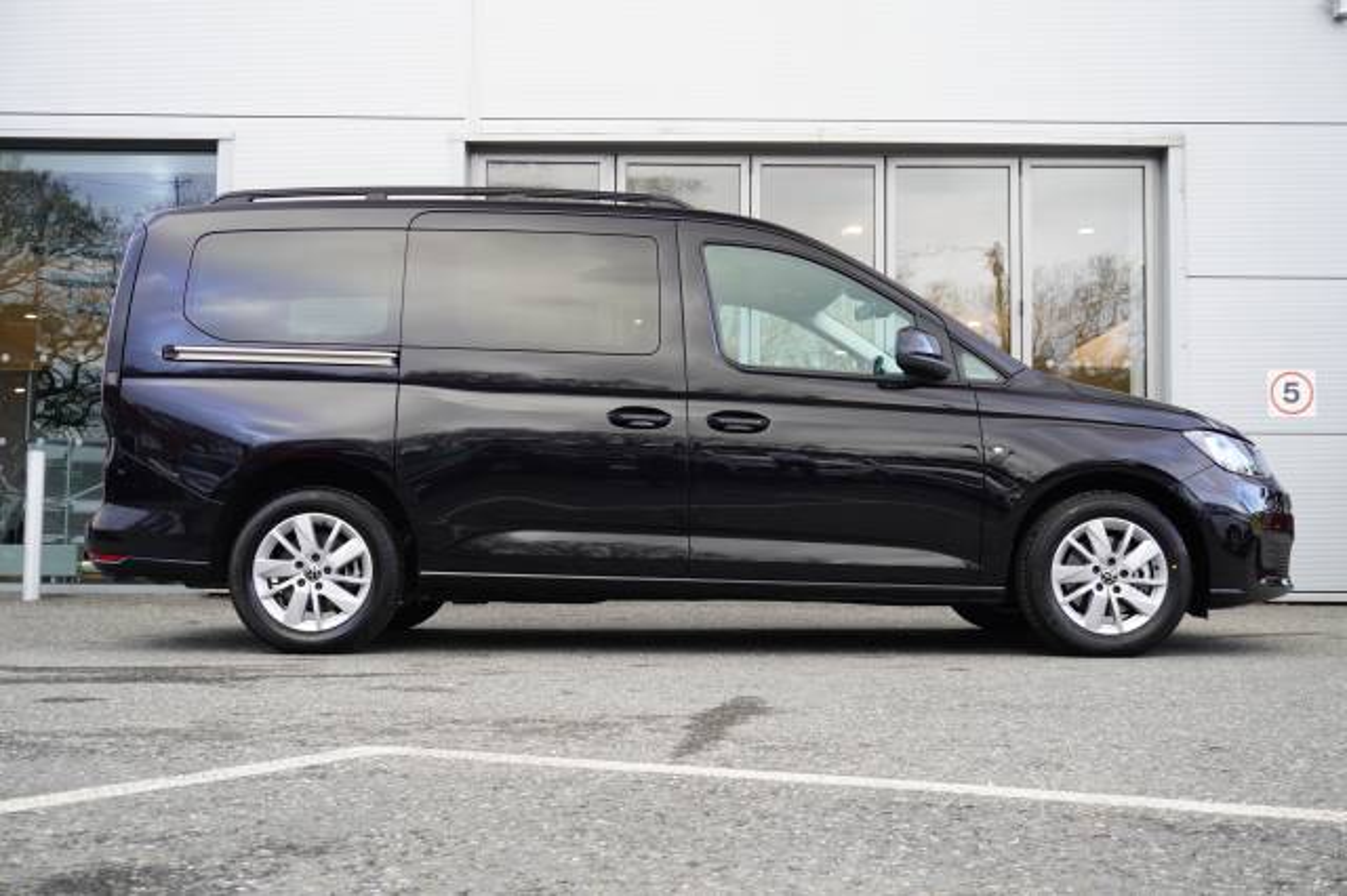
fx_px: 1571
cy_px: 448
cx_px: 674
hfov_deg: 46.4
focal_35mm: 42
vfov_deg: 31.9
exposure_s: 1/60
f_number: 4.5
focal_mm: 28
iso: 320
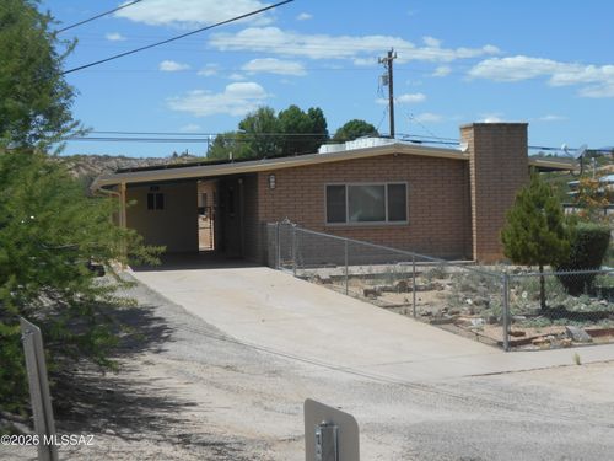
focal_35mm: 56
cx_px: 307
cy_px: 230
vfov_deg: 26.1
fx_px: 993
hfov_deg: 34.3
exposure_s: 1/1000
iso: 80
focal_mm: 10
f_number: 4.9
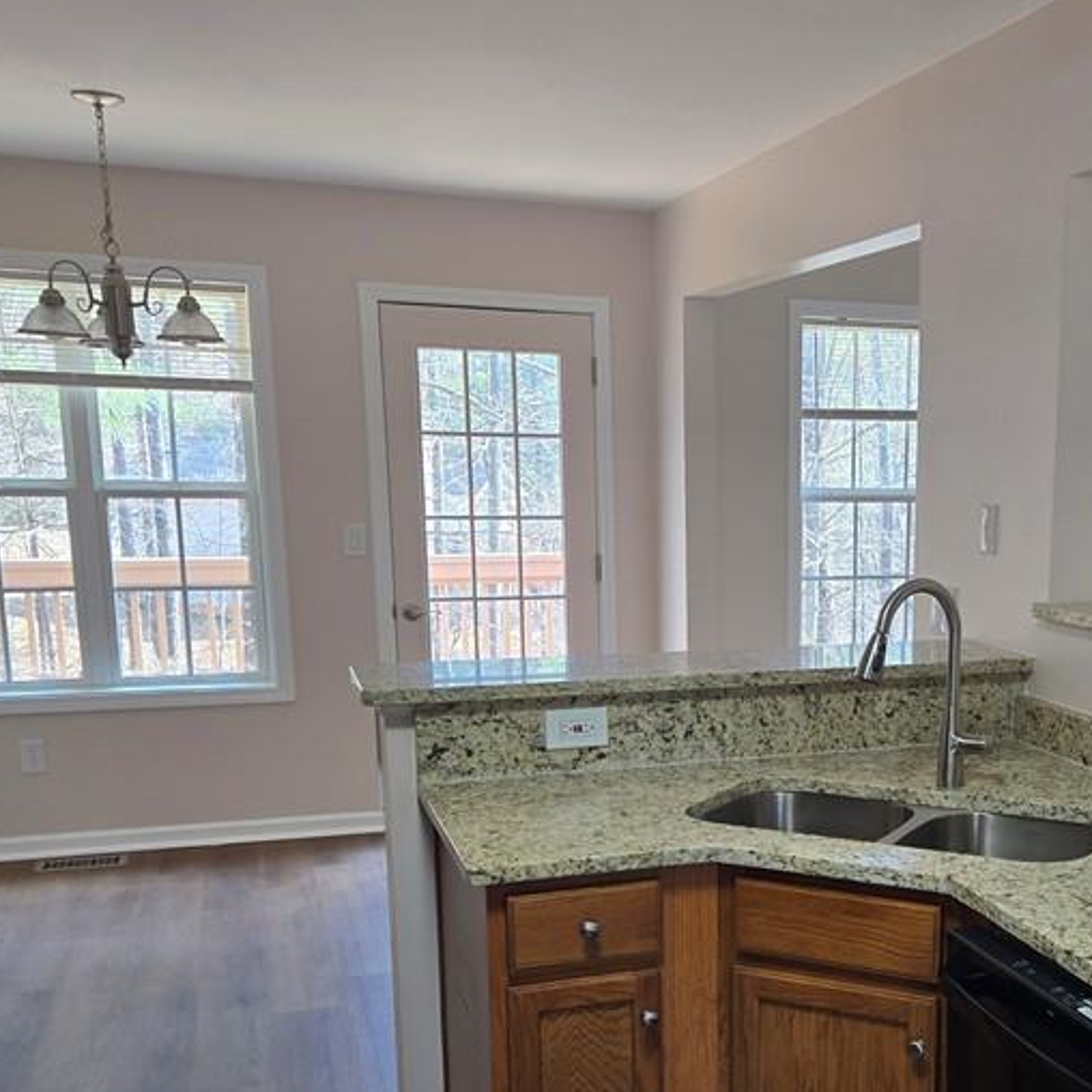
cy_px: 735
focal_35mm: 41
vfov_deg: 40.4
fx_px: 1463
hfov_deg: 39.7
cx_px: 830
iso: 80
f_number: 1.8
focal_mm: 5.4
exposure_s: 1/120
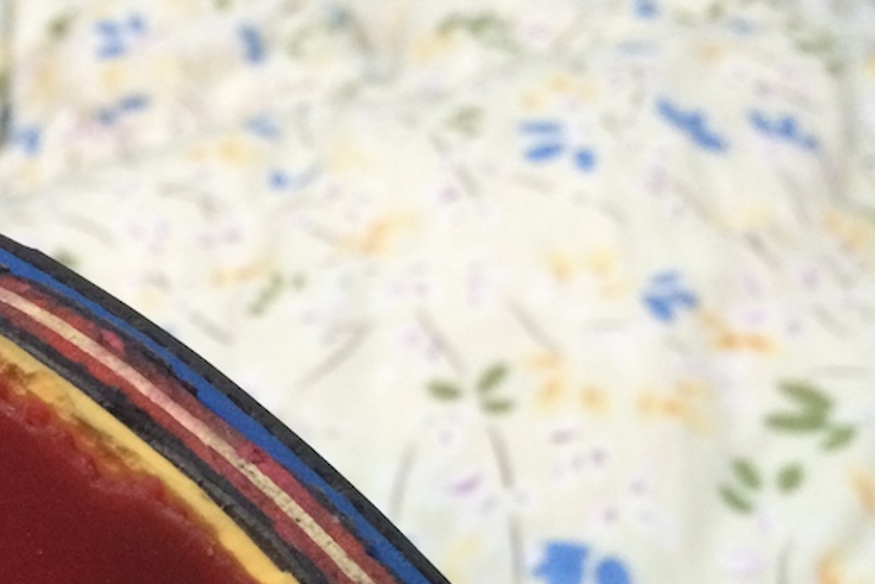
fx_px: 1532
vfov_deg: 20.9
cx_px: 249
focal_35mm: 63
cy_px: 572
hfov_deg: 31.5
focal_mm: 4.15
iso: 250
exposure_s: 1/25
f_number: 2.2
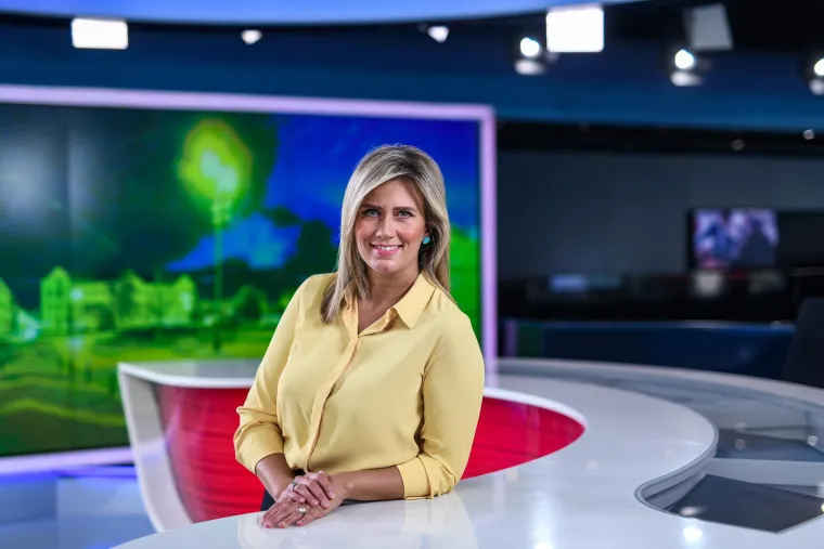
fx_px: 1145
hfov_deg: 39.6
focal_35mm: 50
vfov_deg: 27.0
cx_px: 412
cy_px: 274
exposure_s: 1/200
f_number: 2
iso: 125
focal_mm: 50
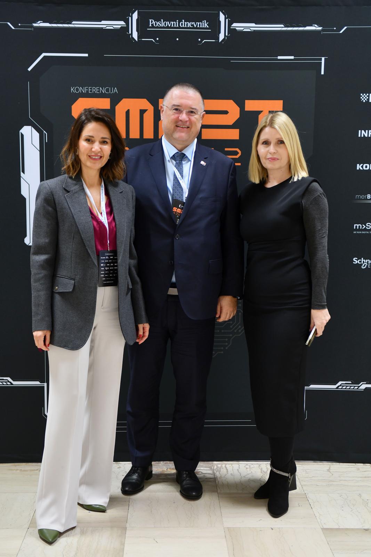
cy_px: 278
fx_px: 773
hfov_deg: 27.0
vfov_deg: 39.6
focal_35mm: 50
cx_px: 186
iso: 1250
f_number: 2.8
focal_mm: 50
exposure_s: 1/100
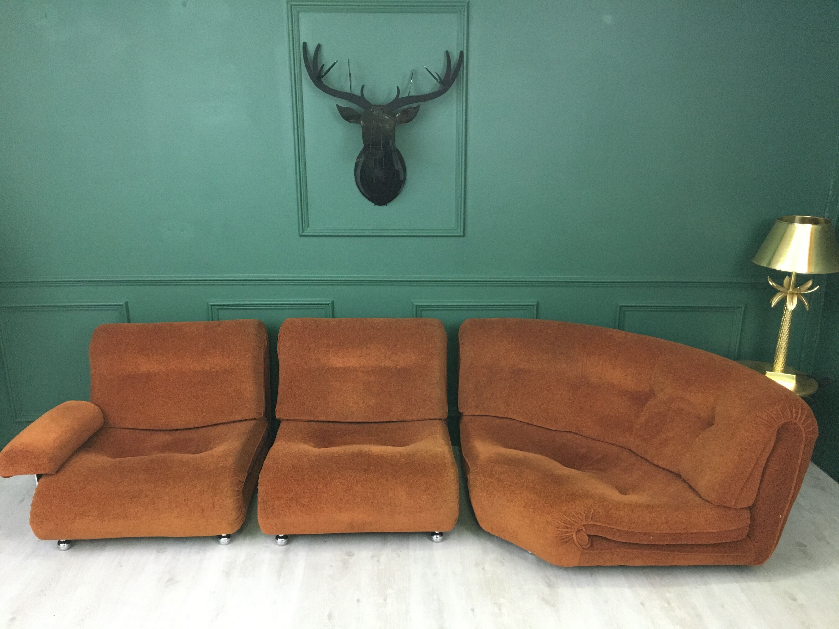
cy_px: 314
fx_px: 703
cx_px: 420
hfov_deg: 61.7
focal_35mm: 29
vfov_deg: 48.2
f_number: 2.2
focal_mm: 4.15
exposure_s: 1/25
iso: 200
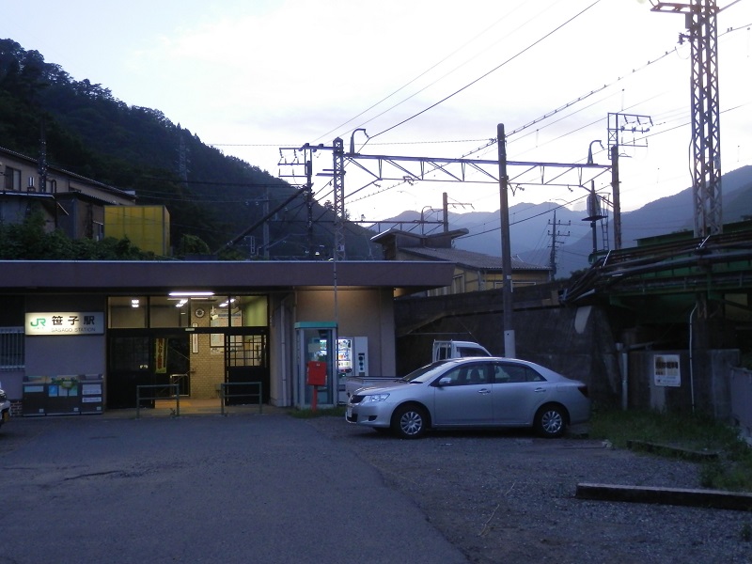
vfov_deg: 36.0
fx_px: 869
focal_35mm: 40
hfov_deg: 46.8
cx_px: 376
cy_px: 282
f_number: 3.7
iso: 200
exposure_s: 1/50
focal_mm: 7.3
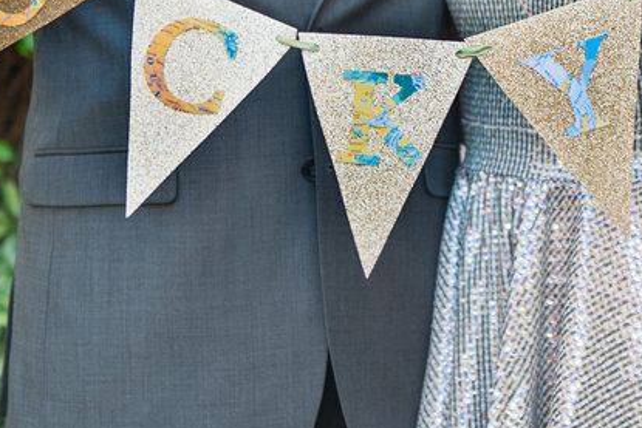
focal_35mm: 111
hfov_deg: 18.3
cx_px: 447
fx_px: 1980
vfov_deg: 12.3
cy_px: 76
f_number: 3.2
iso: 320
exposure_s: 1/100
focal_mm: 45
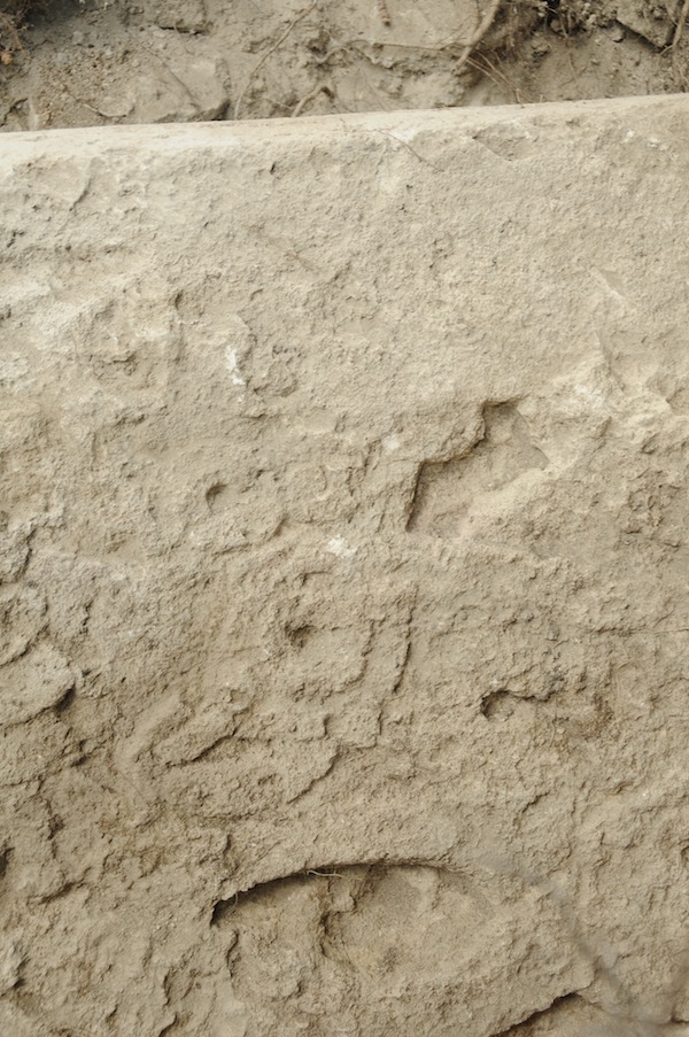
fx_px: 1381
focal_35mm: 48
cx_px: 344
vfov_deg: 41.2
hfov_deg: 28.0
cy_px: 518
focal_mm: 32
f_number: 7.1
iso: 400
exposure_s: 1/30
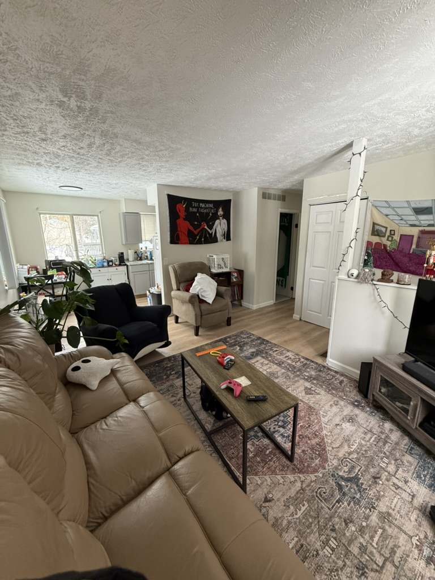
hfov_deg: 85.7
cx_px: 218
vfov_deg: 102.1
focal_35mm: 14
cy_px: 290
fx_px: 235
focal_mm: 2.22
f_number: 2.2
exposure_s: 1/91
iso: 400
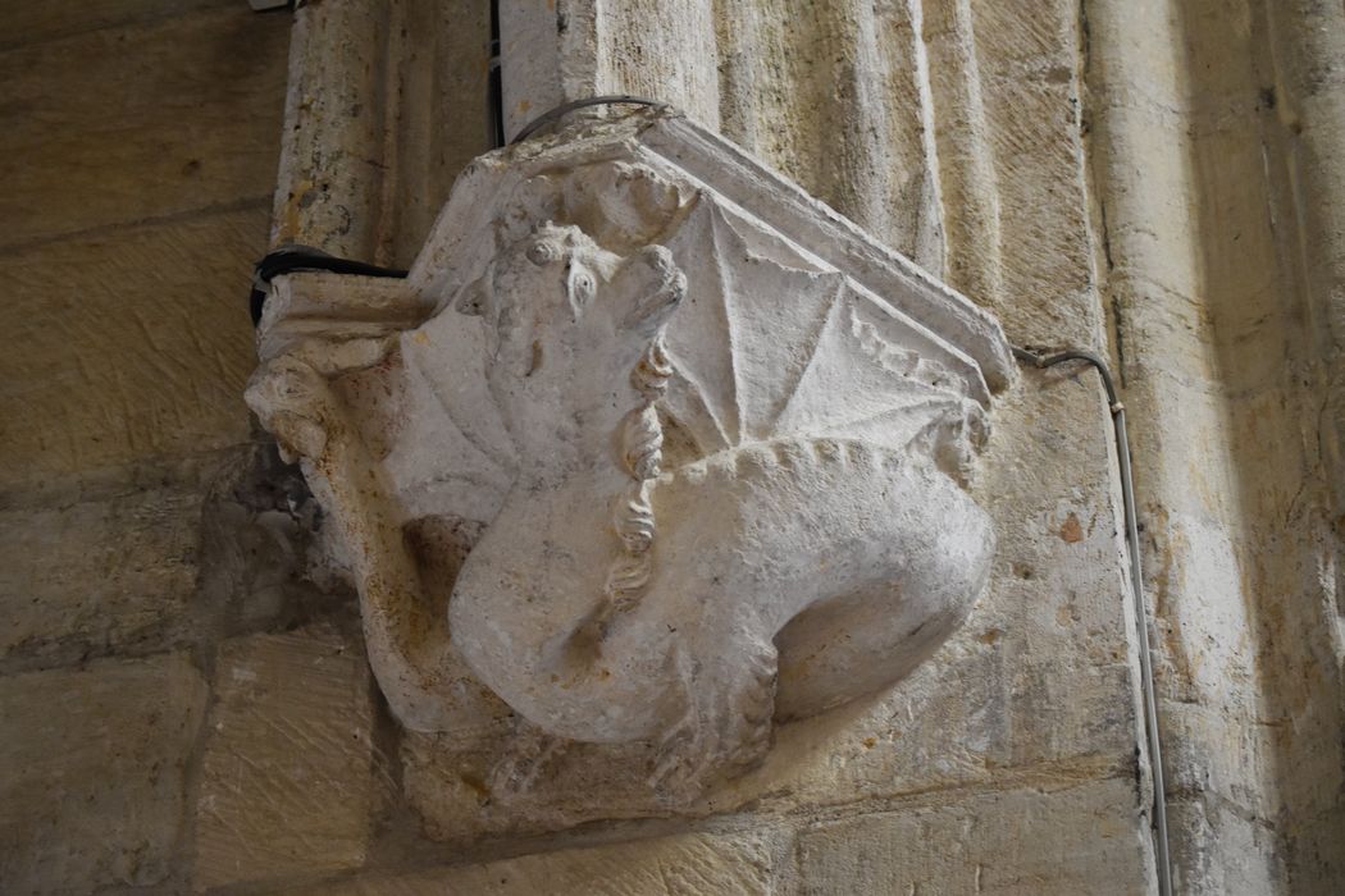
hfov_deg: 24.6
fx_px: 3082
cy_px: 448
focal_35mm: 82
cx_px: 672
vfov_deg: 16.6
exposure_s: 1/60
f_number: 4
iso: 1600
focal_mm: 55
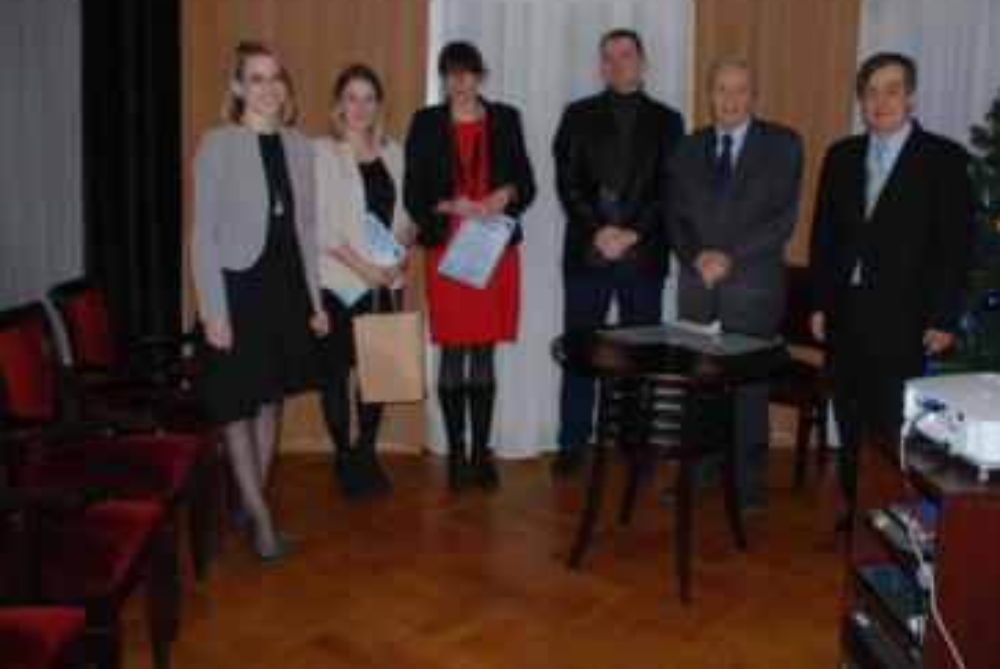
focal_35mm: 37
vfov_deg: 35.9
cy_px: 262
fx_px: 1029
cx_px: 614
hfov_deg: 51.4
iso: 200
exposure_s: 1/60
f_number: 3.8
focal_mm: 20
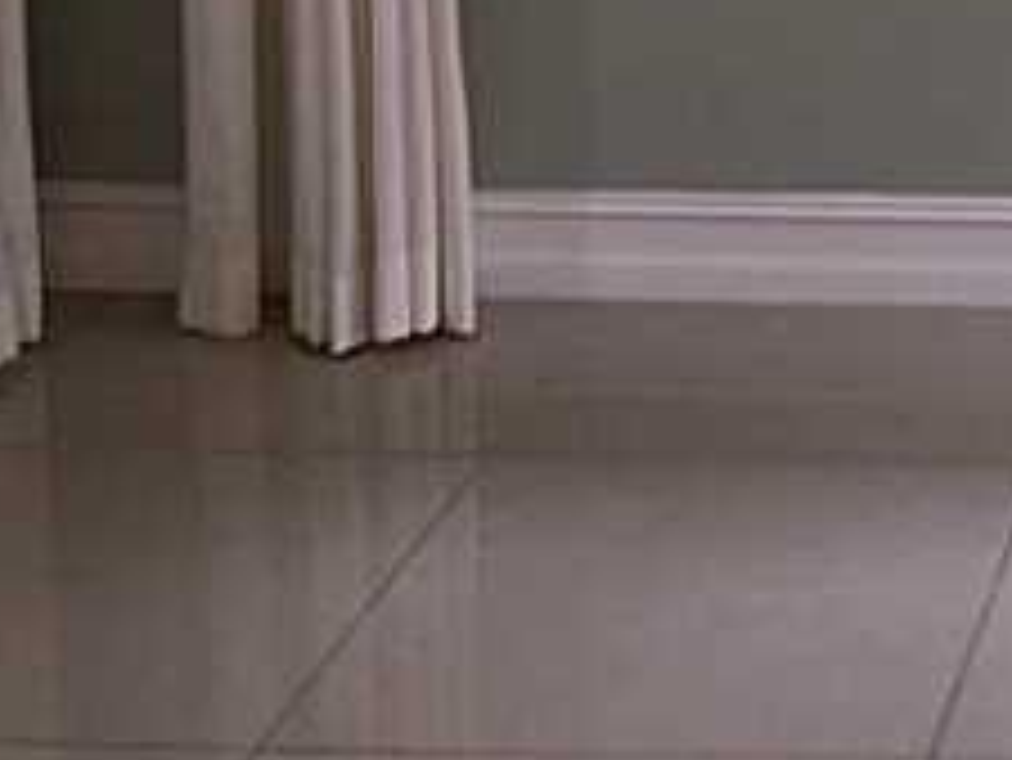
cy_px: -360
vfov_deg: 13.6
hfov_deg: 17.2
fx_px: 3013
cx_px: 1507
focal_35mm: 103
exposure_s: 1/30
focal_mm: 4.15
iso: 40
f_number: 2.2
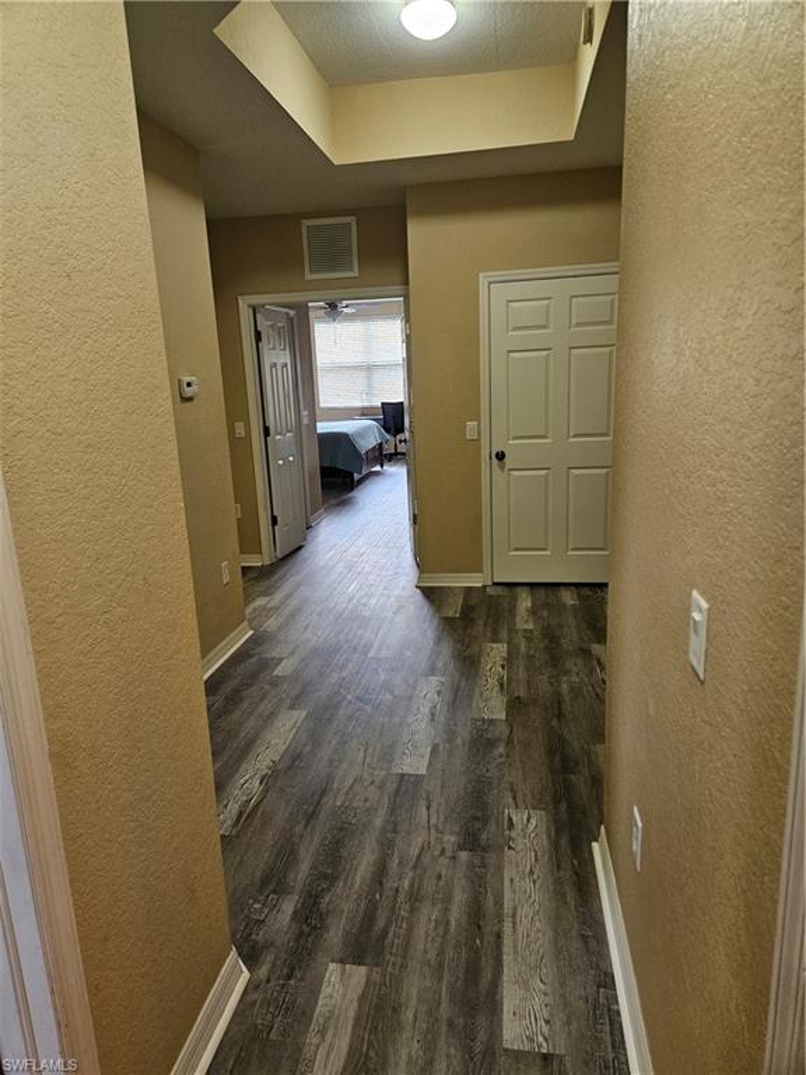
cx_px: 403
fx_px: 714
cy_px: 538
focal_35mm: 23
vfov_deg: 73.9
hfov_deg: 58.9
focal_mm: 5.4
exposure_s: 1/120
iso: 250
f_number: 1.8
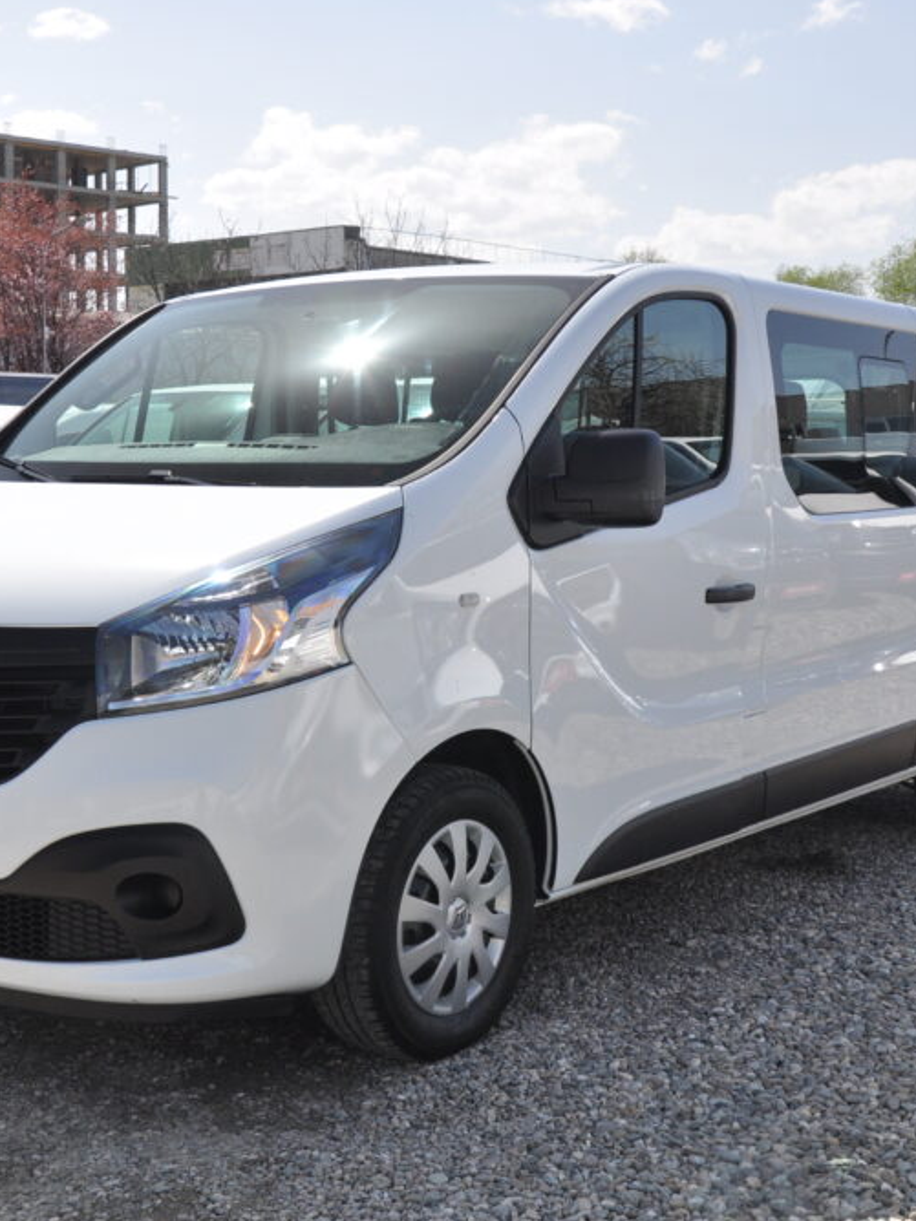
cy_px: 614
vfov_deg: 36.2
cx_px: 402
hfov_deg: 27.5
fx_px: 1870
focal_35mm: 53
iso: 400
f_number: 9
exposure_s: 1/320
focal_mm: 24
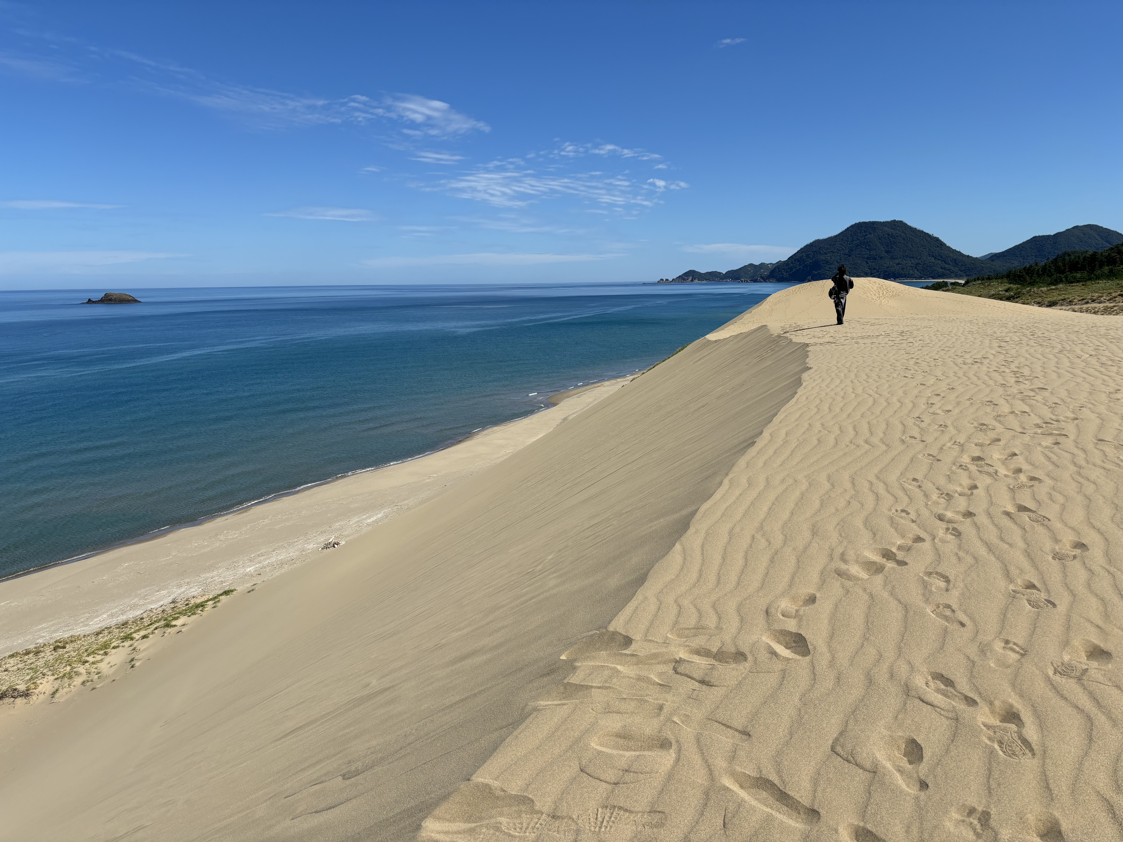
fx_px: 843
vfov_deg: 53.1
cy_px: 421
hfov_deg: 67.3
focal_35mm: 26
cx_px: 562
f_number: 1.6
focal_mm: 5.96
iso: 50
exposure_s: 1/5618
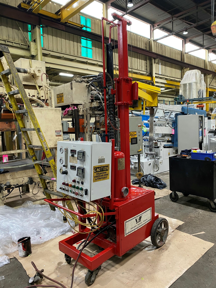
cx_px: 108
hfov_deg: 53.1
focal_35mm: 26
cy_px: 144
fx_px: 216
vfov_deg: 67.3
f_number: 1.8
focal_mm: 4.25
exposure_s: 1/60
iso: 160
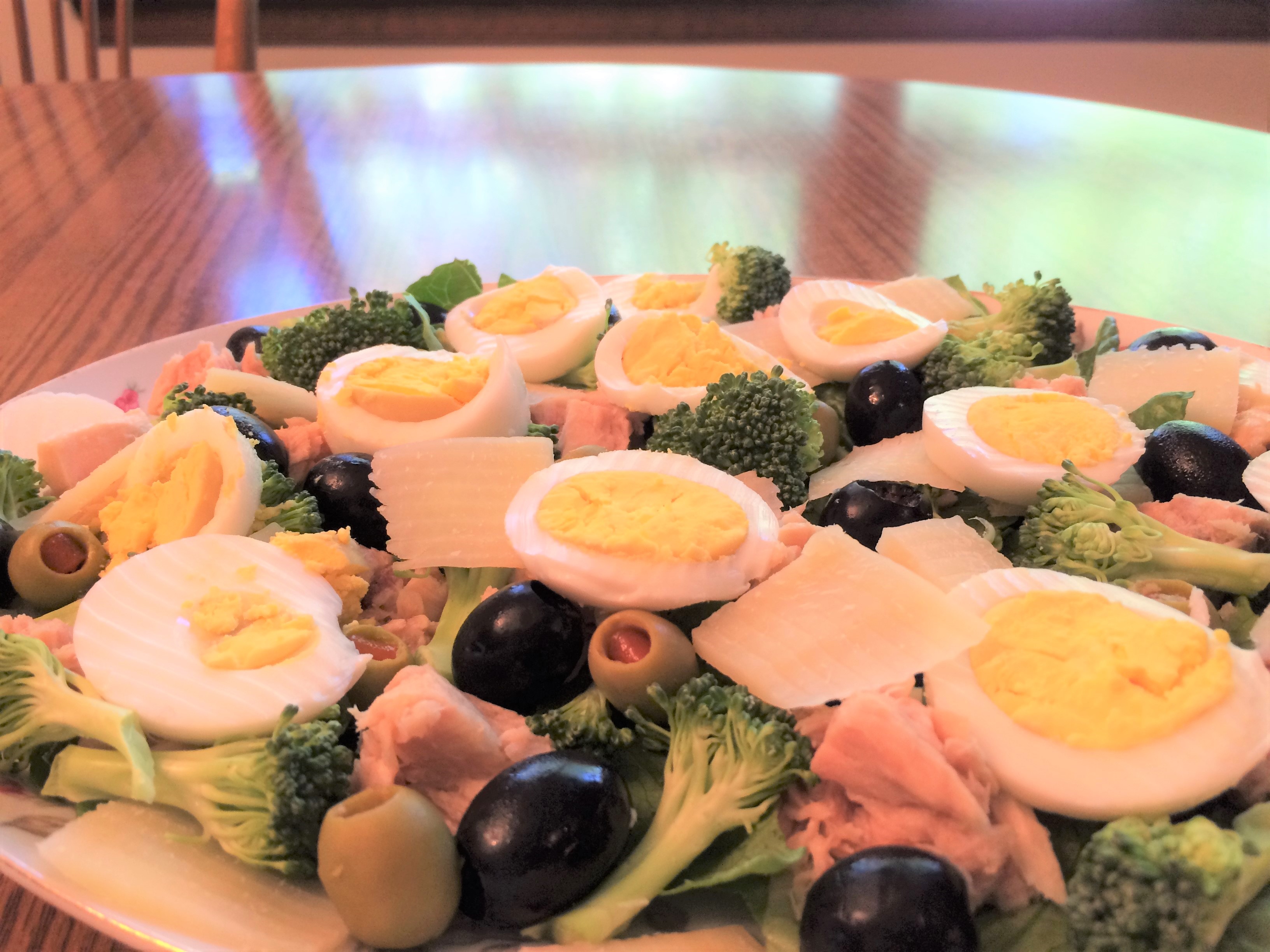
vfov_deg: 48.2
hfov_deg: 61.7
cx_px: 635
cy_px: 476
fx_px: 1064
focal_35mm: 29
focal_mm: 4.15
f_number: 2.2
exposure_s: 1/30
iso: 100
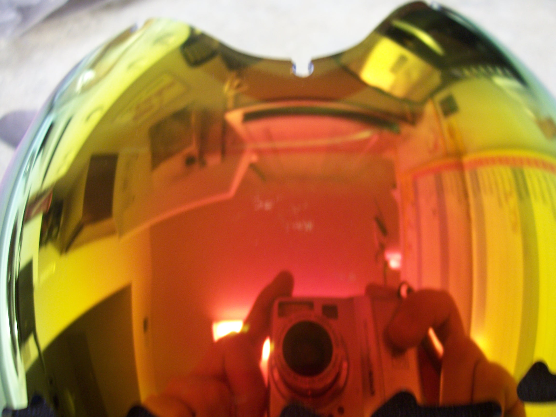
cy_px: 208
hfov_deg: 54.0
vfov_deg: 41.8
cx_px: 278
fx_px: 546
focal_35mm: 34
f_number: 2.7
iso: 160
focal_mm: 5.6
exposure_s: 1/8
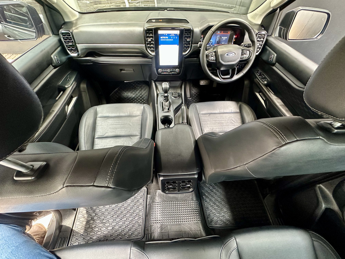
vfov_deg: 85.7
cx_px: 172
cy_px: 130
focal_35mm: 14
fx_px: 140
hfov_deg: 102.1
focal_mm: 2.22
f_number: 2.2
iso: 320
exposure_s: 1/60
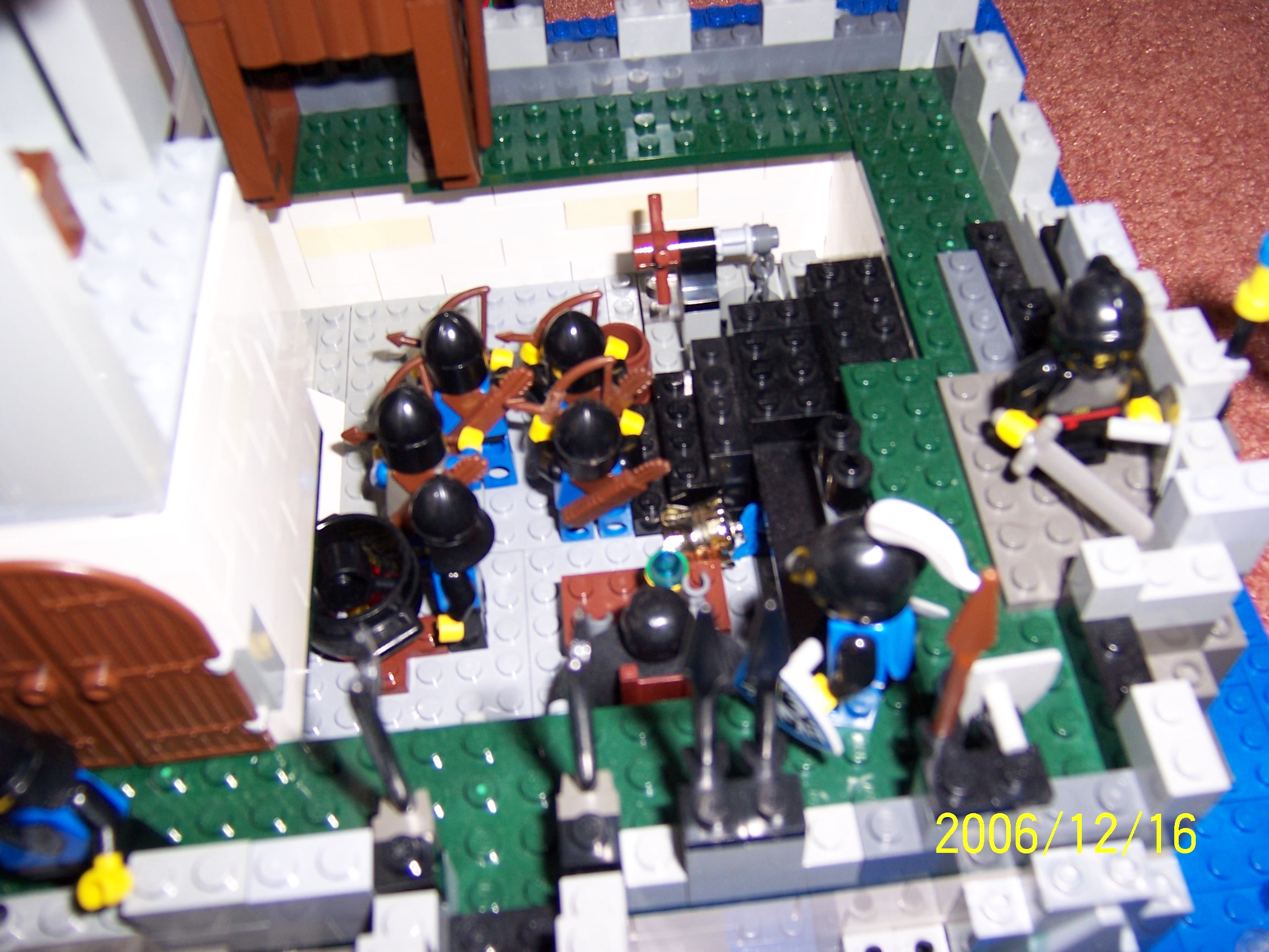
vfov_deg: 42.9
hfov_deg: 55.4
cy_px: 476
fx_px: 1210
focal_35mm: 33
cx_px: 634
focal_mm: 5.5
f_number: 2.8
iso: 80
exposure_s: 1/60
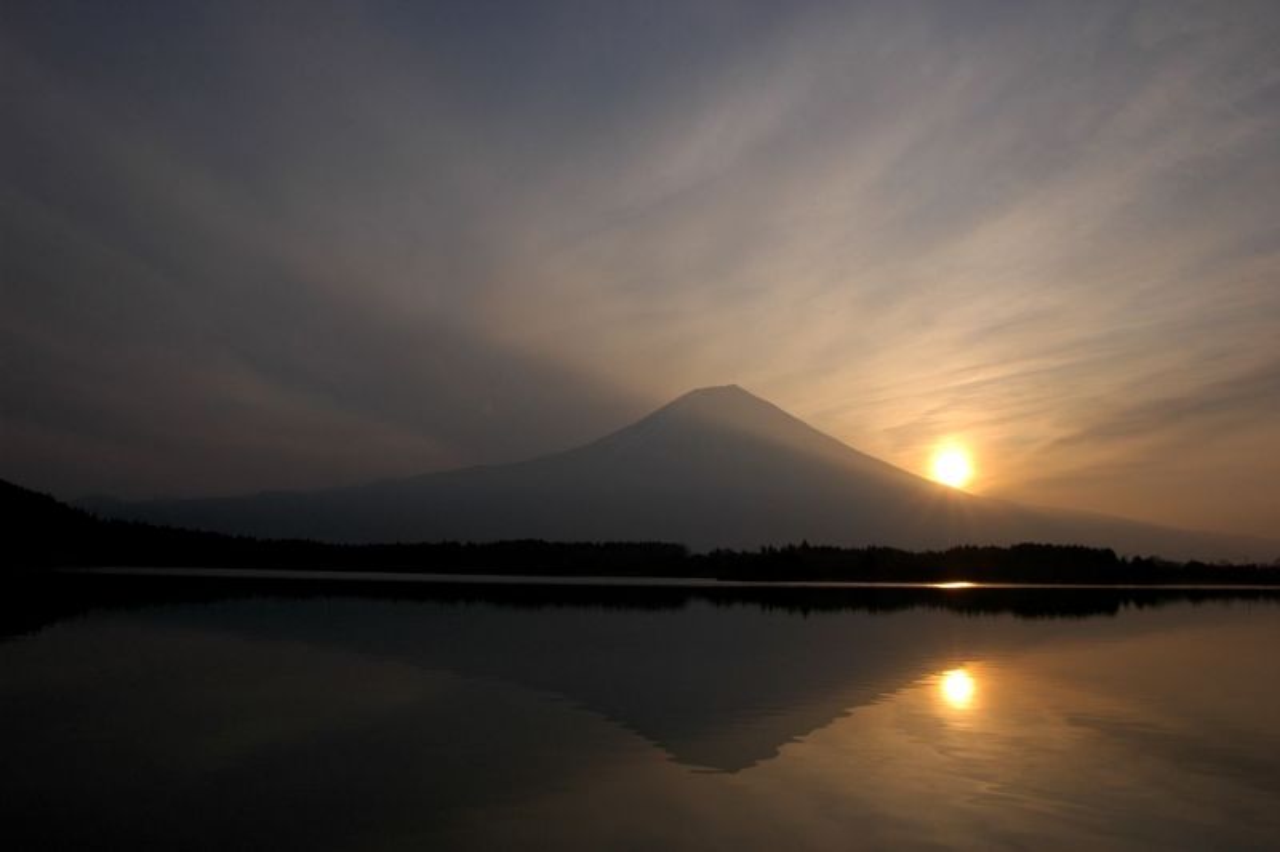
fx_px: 906
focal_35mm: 26
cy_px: 426
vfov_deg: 50.3
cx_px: 640
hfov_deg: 70.5
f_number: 22
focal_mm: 17
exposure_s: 1/180
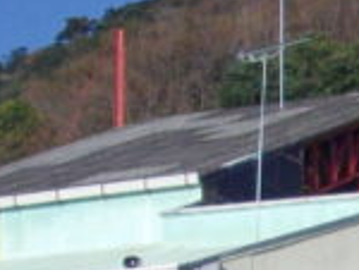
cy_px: 432
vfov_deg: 5.8
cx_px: 510
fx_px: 2618
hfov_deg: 7.7
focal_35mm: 252
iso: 100
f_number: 5.6
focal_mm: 6.2
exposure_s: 1/500
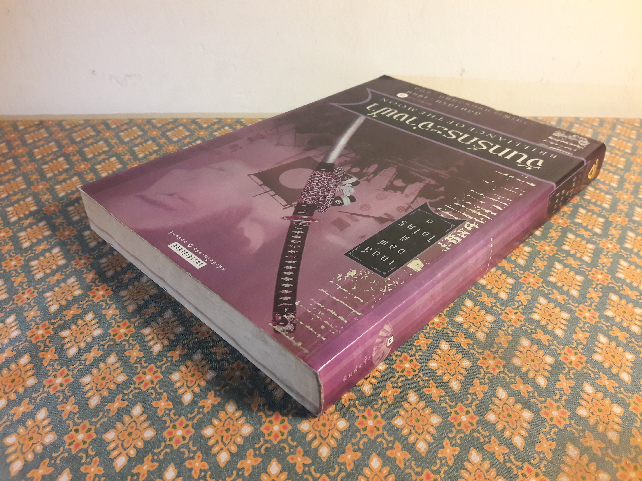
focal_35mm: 28
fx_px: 519
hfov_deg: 63.4
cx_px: 321
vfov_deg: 49.7
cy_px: 240
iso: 125
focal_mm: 3.7
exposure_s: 1/33
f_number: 1.9
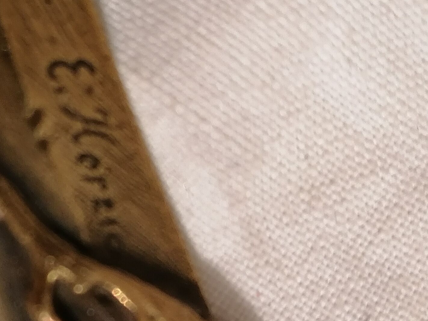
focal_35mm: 73
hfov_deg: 25.7
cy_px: 258
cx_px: 29
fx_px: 902
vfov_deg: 19.9
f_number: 1.8
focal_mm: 5.4
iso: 320
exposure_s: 1/25
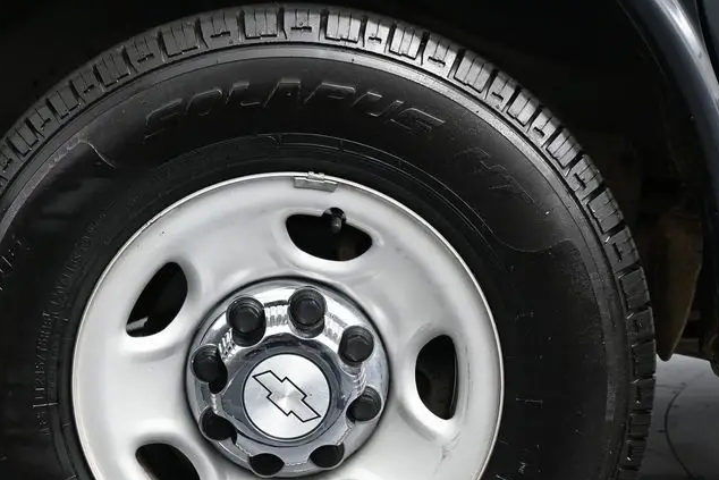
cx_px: 271
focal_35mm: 63
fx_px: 1258
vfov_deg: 21.3
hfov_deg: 31.7
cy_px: 378
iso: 800
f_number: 4.5
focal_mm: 26
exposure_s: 1/125
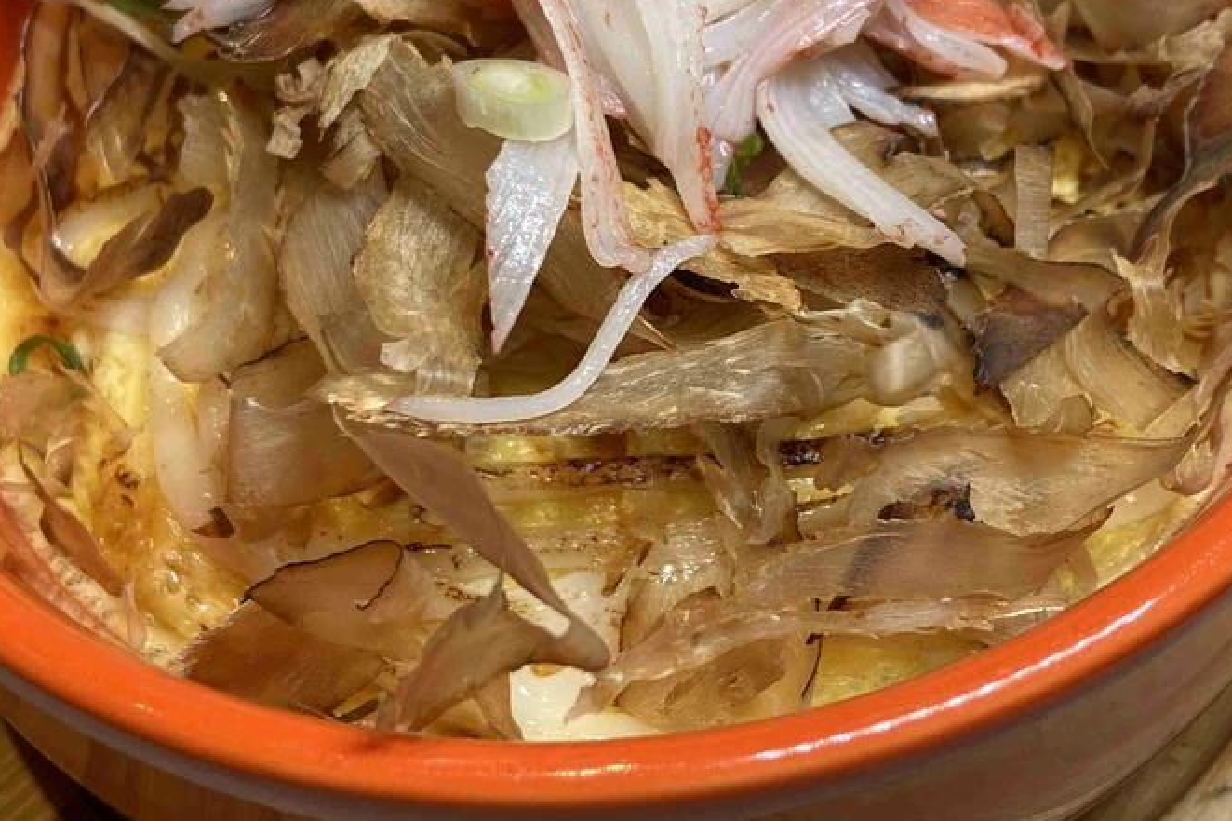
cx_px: 720
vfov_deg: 27.5
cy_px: 363
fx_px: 1676
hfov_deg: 40.2
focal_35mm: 49
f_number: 1.8
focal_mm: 4.25
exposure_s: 1/220
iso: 32
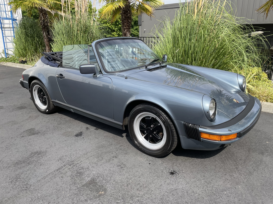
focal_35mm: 26
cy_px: 102
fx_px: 205
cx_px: 136
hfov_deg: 67.3
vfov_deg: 53.1
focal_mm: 4.2
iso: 32
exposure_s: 1/1642
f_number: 1.6
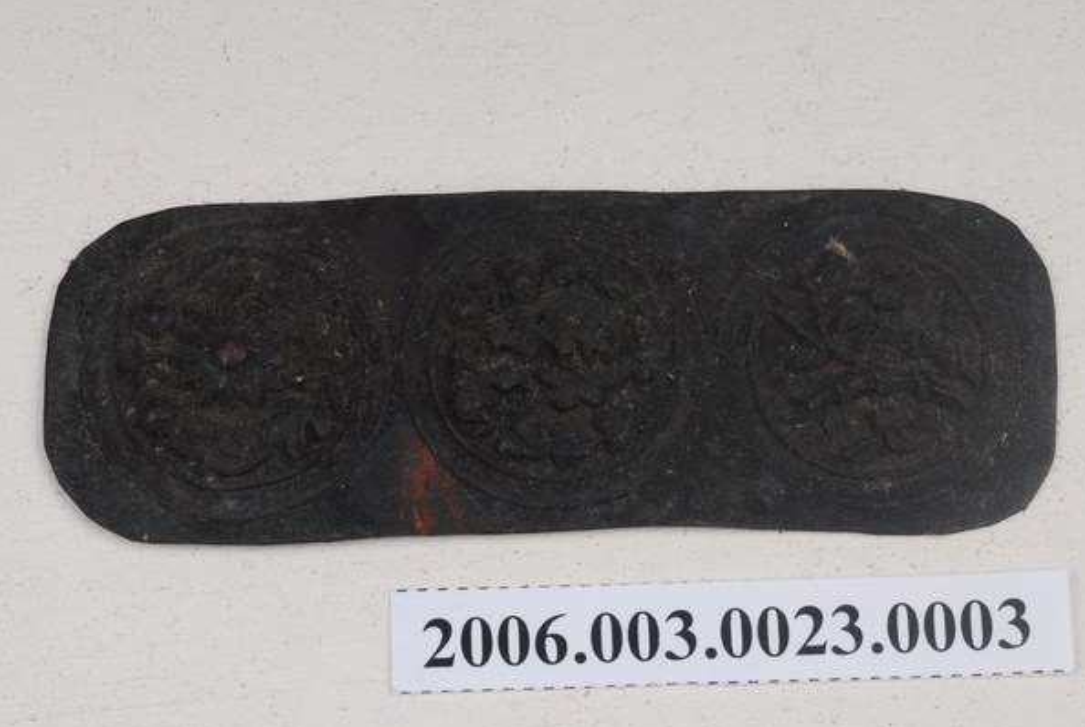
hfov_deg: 21.0
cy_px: 355
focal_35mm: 97
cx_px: 555
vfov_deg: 14.2
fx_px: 2928
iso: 100
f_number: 25
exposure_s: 1/160
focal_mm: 60
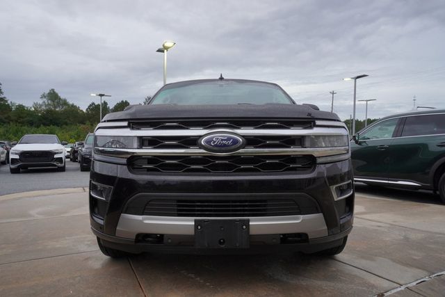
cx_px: 222
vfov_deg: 53.2
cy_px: 148
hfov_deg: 73.7
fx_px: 297
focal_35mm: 24
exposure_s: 1/10
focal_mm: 16
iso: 160
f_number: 13
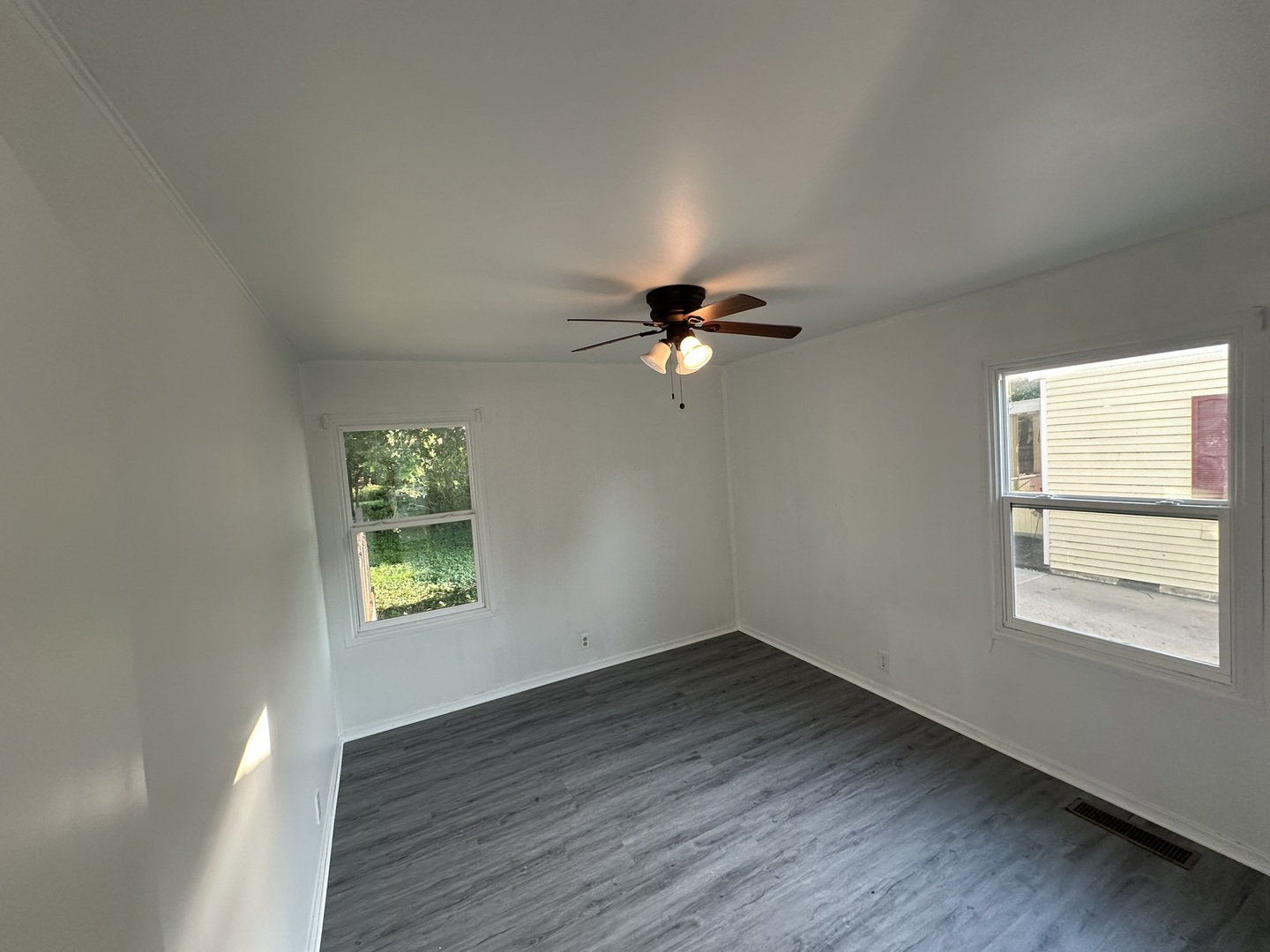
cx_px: 635
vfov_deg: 85.7
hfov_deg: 102.1
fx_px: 514
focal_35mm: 14
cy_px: 476
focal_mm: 2.22
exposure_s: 1/120
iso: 200
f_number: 2.2
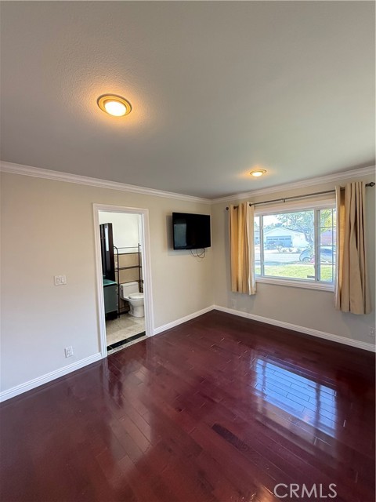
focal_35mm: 14
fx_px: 203
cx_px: 188
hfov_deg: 85.7
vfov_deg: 102.1
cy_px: 251
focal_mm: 2.22
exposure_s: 1/120
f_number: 2.2
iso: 500
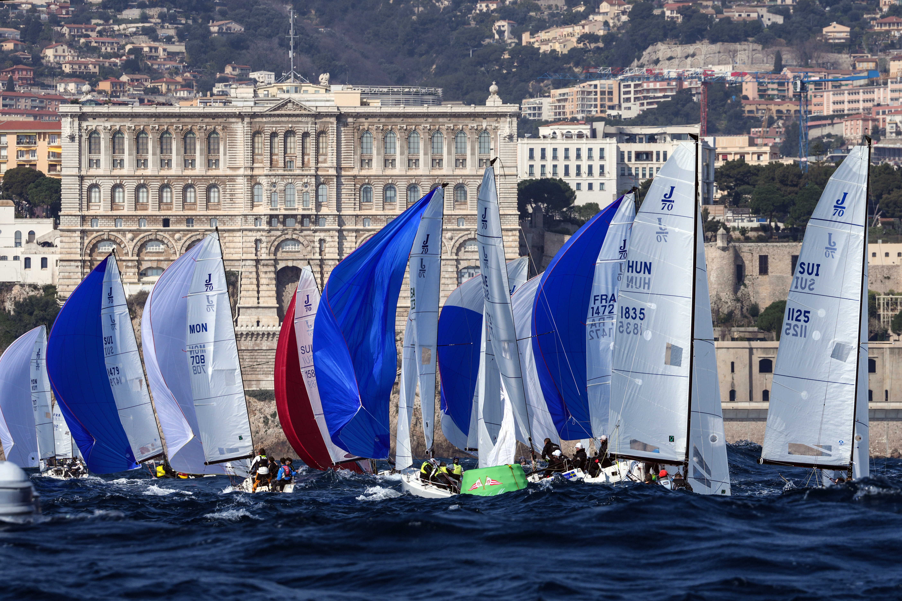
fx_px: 5938
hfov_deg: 8.7
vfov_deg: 5.8
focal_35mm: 237
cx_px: 451
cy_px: 300
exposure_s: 1/2500
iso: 200
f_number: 5.6
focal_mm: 158
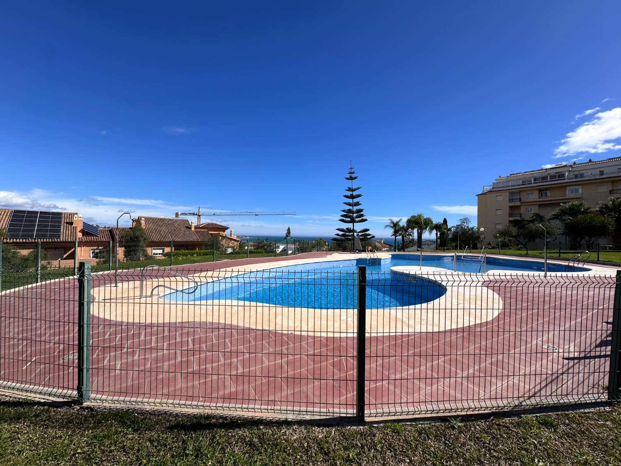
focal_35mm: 14
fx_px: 251
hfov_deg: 102.1
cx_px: 310
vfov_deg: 85.7
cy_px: 233
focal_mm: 2.22
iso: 50
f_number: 2.2
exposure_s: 1/4132
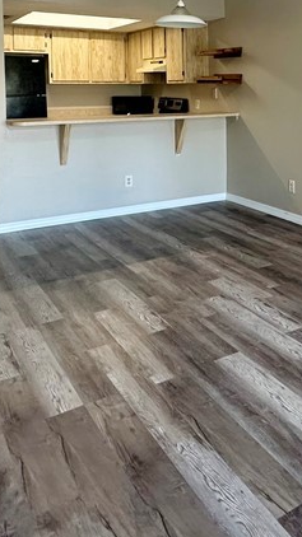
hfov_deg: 30.4
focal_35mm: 37
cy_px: 117
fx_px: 527
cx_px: 279
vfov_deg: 51.1
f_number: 2.2
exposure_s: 1/60
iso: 200
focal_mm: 2.22
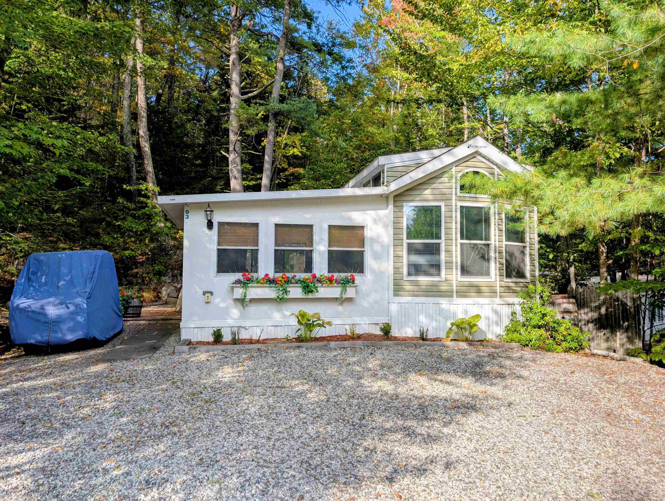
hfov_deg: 71.5
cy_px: 250
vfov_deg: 56.9
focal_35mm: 24
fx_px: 462
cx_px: 332
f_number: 1.68
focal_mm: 6.9
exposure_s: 1/436
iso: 17
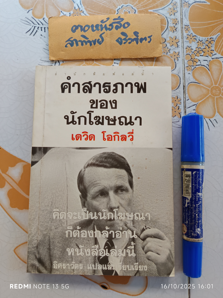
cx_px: 112
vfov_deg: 71.6
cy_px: 149
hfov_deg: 56.8
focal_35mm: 24
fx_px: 206
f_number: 1.7
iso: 205
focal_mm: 5.31
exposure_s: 1/50
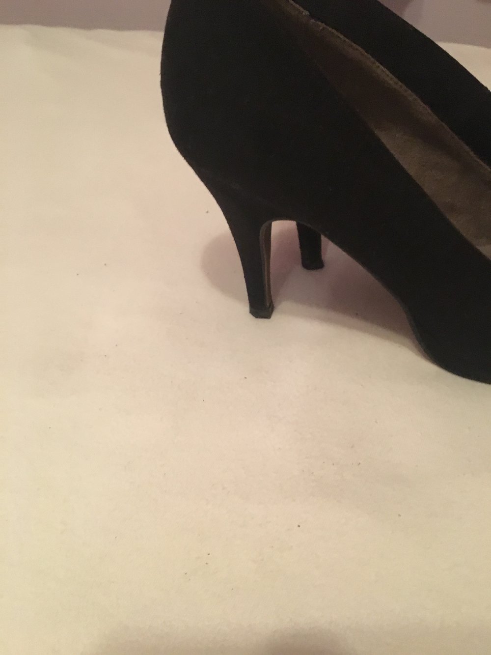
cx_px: 246
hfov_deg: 48.2
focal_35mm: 29
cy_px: 328
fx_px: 548
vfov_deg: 61.7
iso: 250
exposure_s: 1/17
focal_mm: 4.15
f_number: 2.2
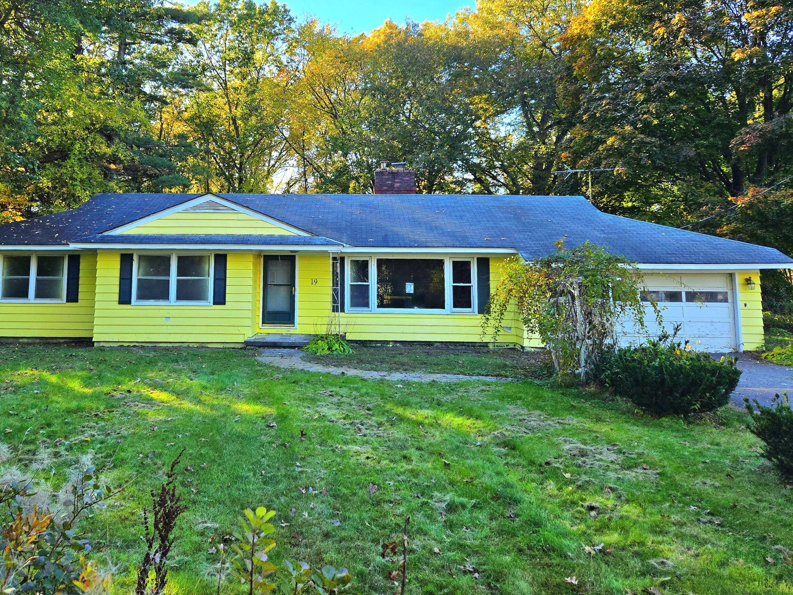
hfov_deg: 59.6
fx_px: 687
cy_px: 208
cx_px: 324
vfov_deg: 46.2
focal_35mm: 30
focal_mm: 5.4
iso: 80
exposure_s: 1/2000
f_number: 1.8
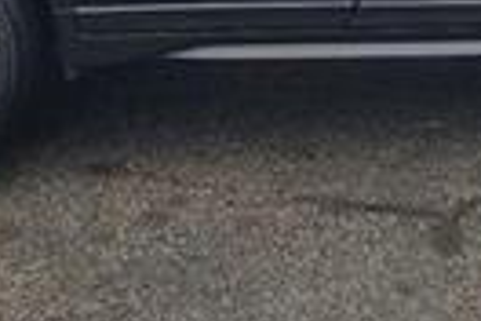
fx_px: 1376
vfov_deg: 12.5
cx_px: 404
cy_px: -193
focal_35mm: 103
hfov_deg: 19.6
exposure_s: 1/147
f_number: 1.8
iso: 40
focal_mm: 5.4
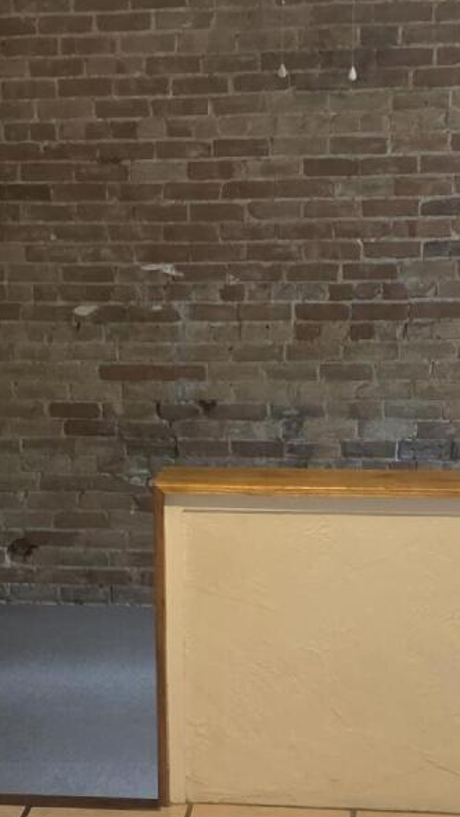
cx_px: 72
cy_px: 683
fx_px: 1843
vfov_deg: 24.5
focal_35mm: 85
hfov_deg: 14.1
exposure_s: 1/120
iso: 640
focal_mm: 6.3
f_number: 1.7
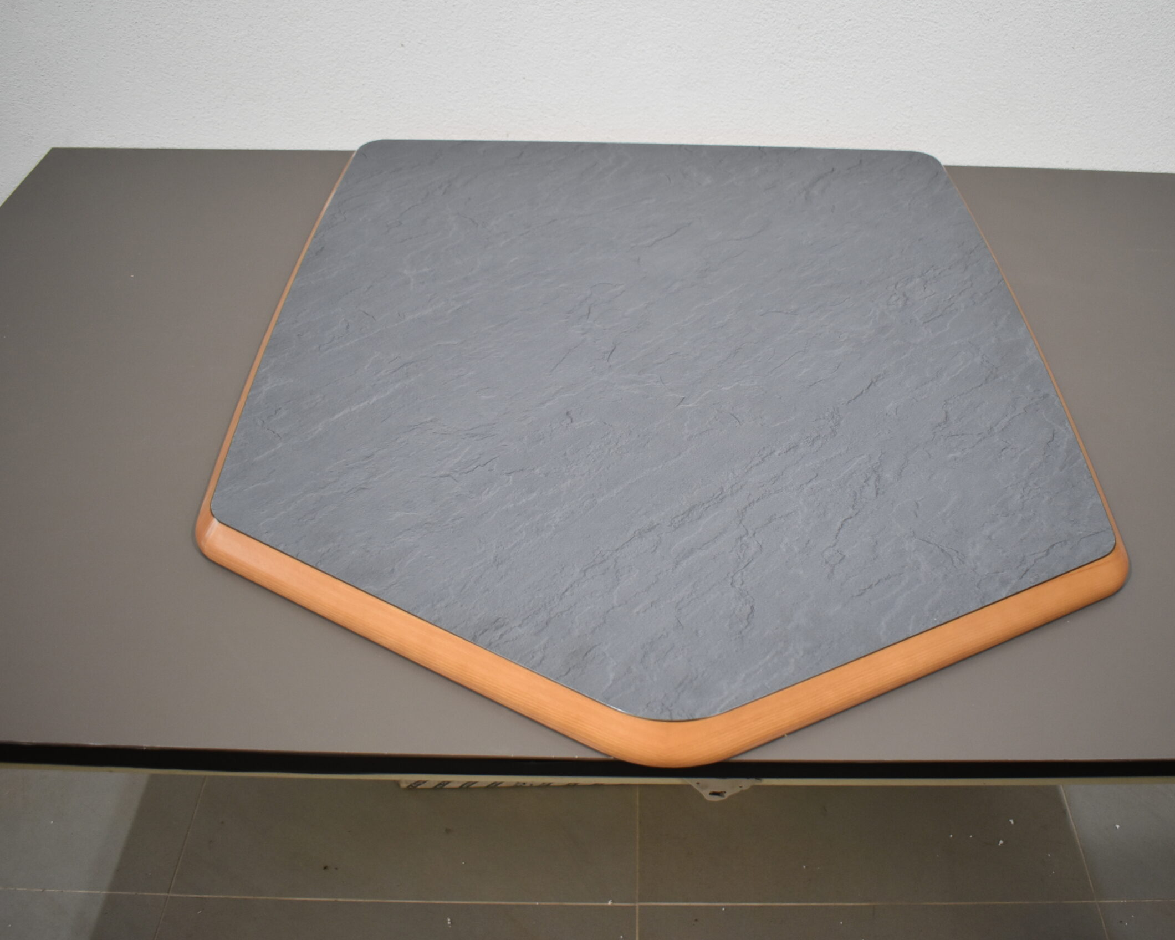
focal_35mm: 34
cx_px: 665
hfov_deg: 52.7
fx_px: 1182
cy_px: 469
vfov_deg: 43.4
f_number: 3.5
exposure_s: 1/200
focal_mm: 20
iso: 800
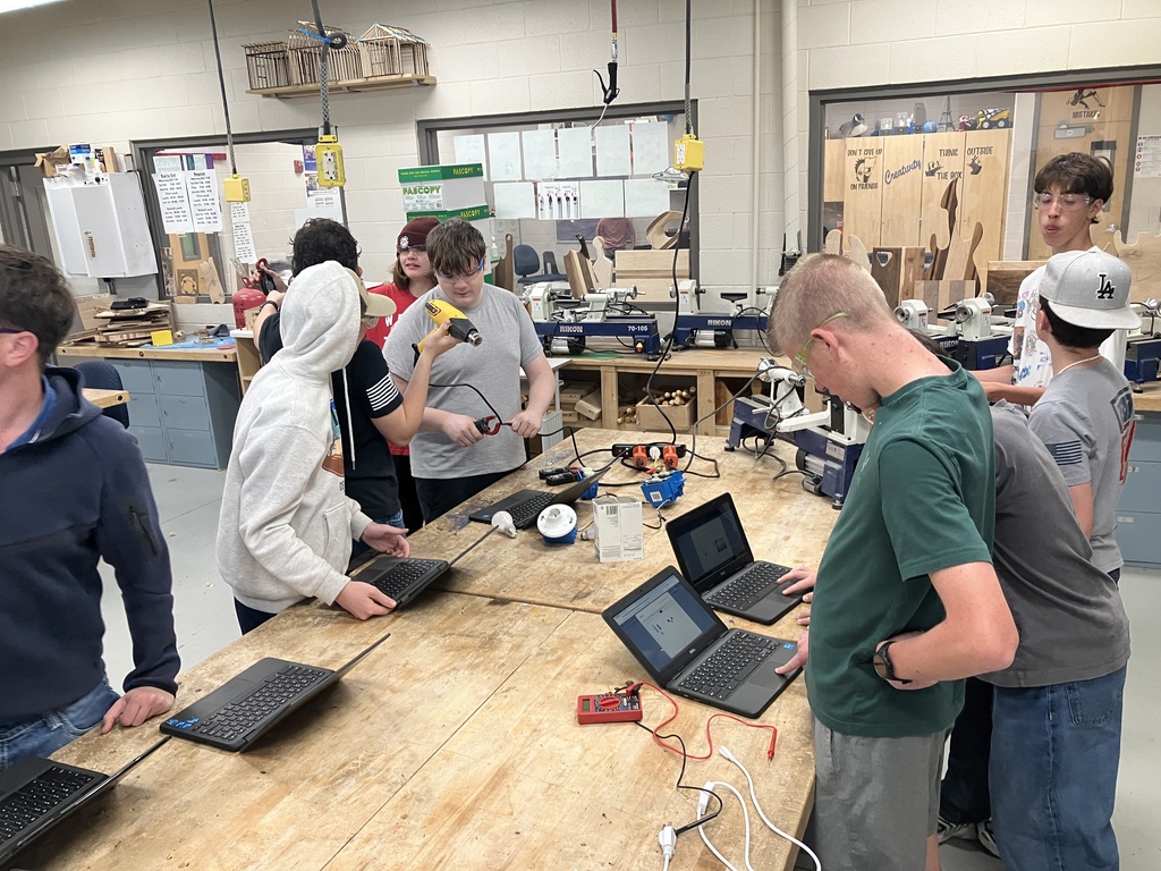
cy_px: 436
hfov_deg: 63.4
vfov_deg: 49.7
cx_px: 580
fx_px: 939
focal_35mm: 28
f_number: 1.8
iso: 80
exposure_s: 1/60
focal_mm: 3.99
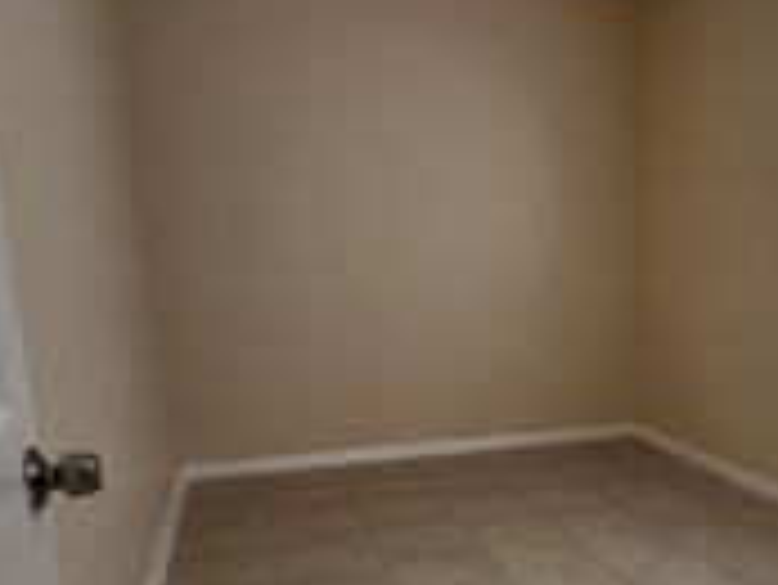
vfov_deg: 45.8
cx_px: 598
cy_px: 410
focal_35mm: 30
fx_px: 675
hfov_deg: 56.5
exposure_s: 1/60
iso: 64
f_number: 2.2
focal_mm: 2.2
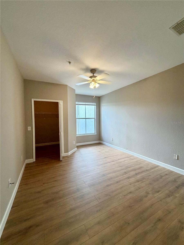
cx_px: 92
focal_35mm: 14
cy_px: 122
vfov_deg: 102.1
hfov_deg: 85.7
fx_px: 99
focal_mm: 2.22
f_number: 2.2
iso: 250
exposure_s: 1/120
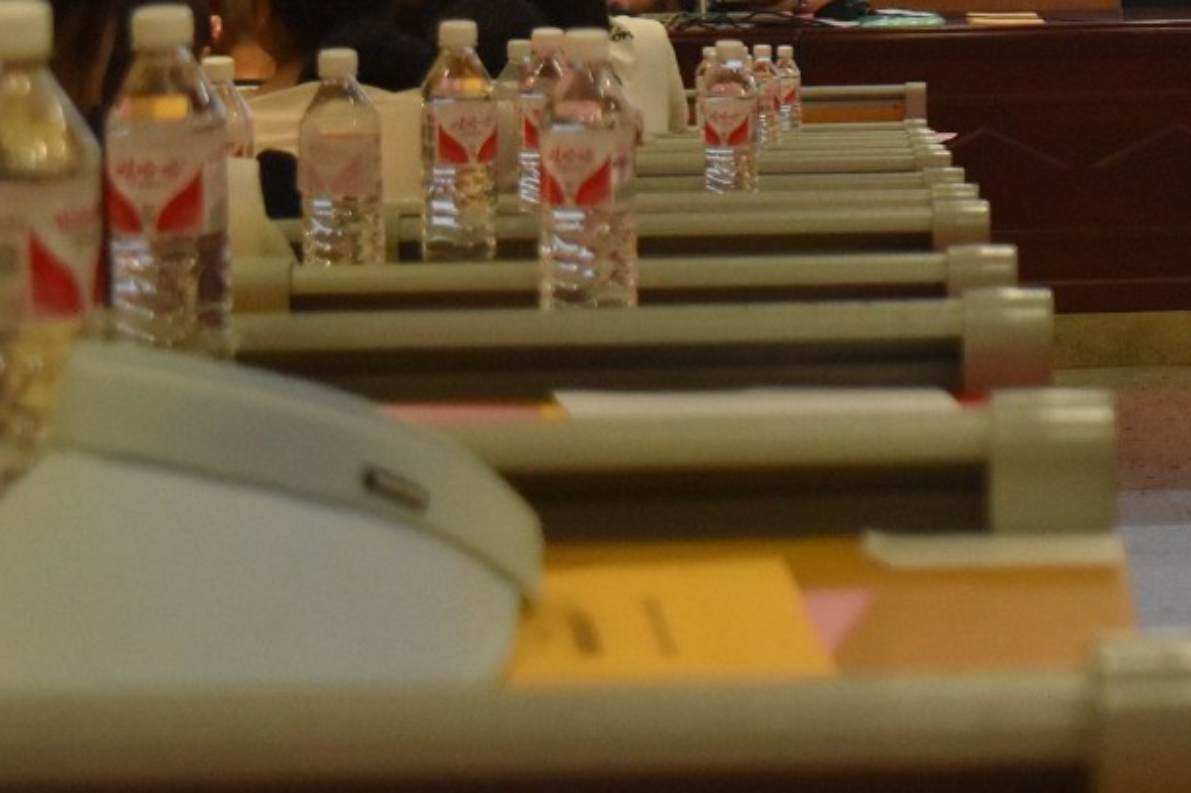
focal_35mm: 189
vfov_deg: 7.2
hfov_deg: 10.7
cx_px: 1412
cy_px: -225
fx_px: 6249
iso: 3200
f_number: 5.3
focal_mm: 48
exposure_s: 1/250
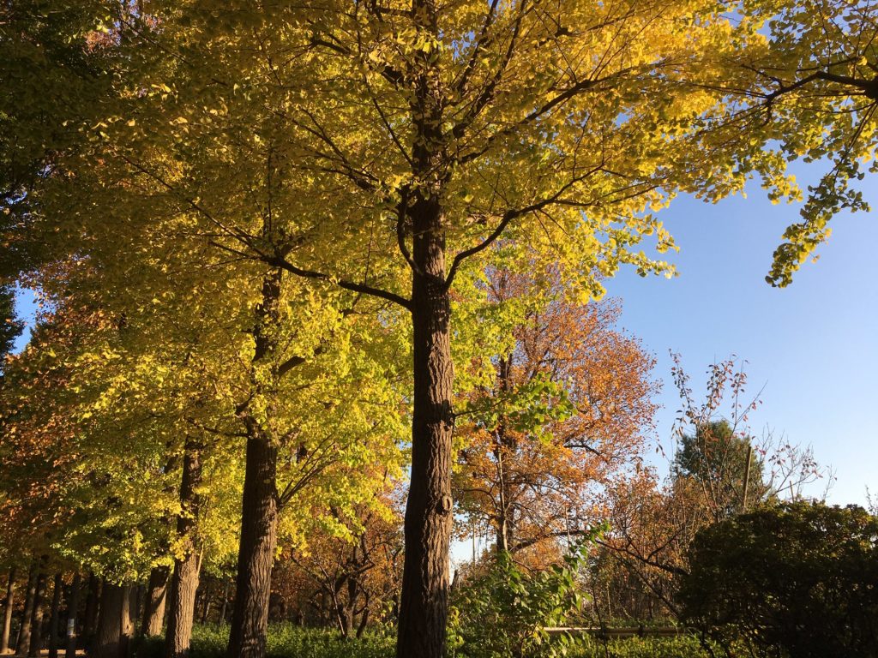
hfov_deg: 61.7
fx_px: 736
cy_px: 329
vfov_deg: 48.2
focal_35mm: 29
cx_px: 439
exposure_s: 1/635
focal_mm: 4.15
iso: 25
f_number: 2.2
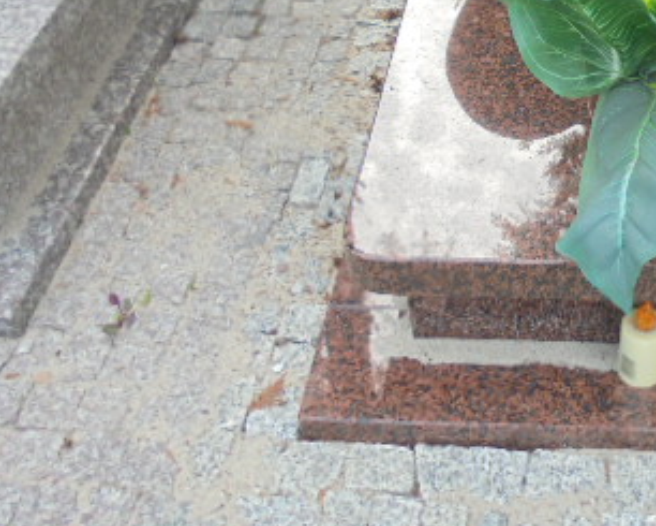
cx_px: 570
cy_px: 77
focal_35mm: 53
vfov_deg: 27.8
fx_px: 1029
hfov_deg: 33.7
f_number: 3.5
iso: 100
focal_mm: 4.6
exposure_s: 1/125
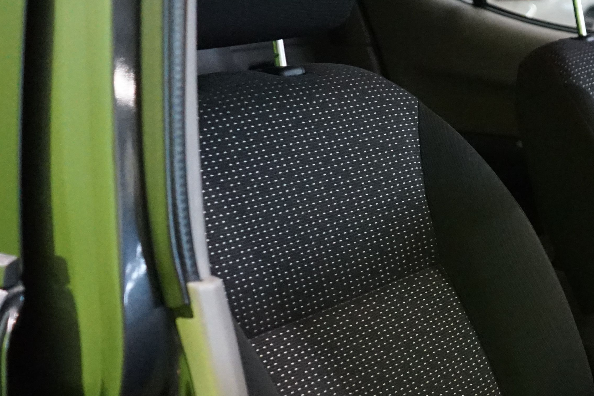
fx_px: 1270
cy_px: 355
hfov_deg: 24.0
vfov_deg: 17.5
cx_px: 712
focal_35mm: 77
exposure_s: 1/160
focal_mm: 29
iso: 6400
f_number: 3.5
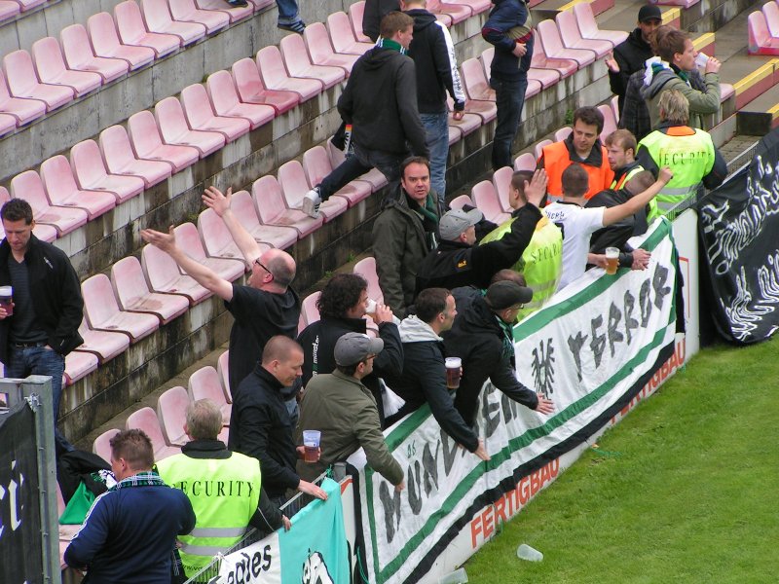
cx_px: 390
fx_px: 4861
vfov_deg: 6.9
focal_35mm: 216
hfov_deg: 9.2
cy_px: 292
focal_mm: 33
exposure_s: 1/200
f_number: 4.5
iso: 50
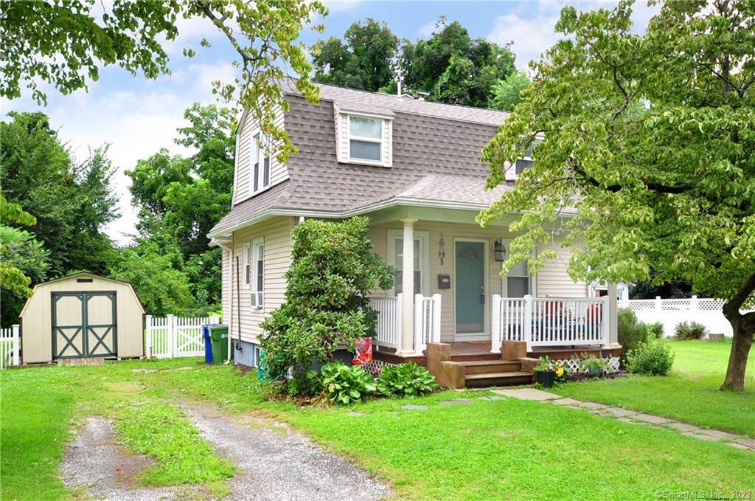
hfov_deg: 67.5
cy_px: 250
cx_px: 378
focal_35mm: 27
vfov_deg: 47.8
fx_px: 565
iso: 500
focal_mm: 18
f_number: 5.6
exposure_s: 1/250
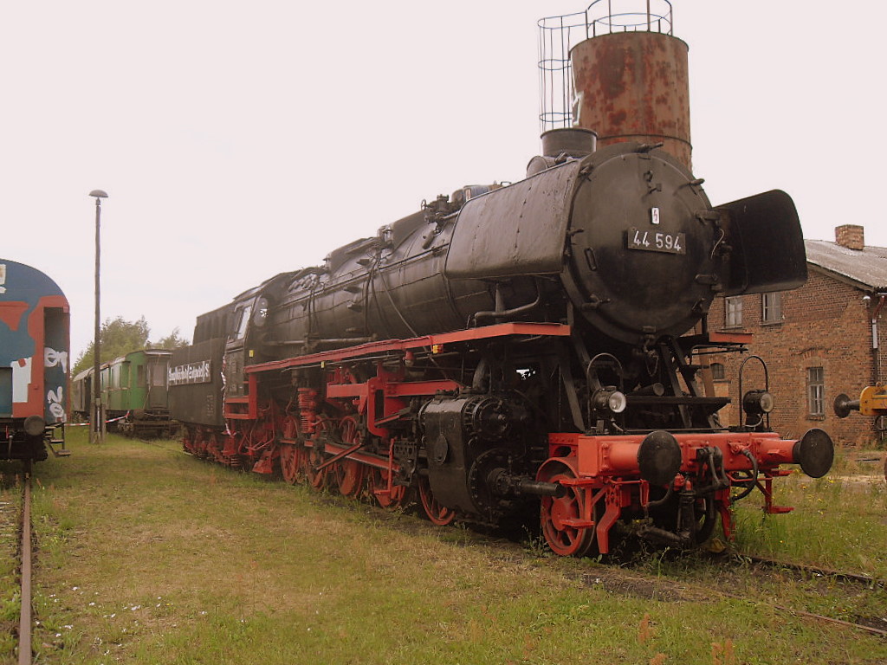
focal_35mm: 34
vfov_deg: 41.8
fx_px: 871
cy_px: 332
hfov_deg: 54.0
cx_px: 444
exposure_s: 1/60
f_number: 7
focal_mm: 6.3
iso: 80
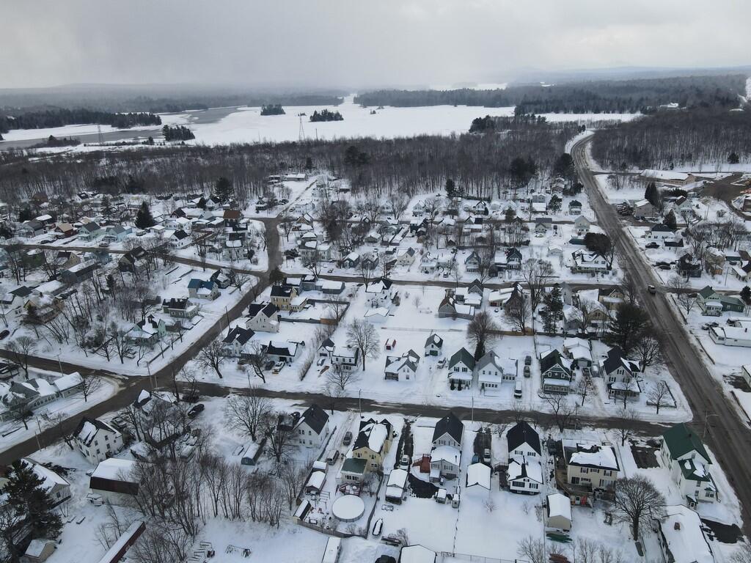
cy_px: 282
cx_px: 376
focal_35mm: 24
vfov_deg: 56.8
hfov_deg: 71.6
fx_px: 521
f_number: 2.8
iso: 100
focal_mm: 4.5
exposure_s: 1/500
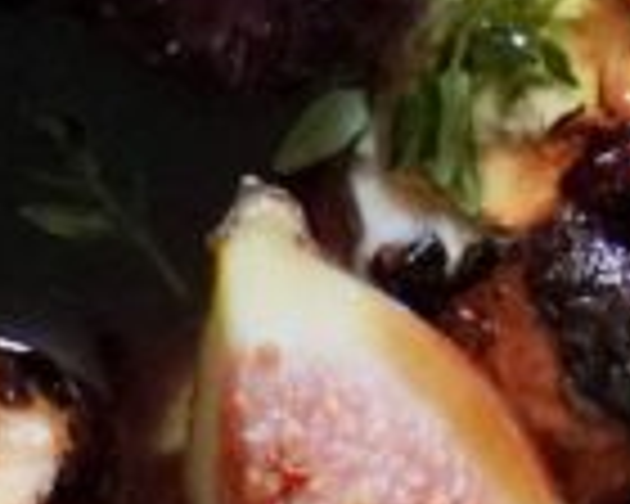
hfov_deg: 3.9
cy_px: -457
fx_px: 9014
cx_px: 1490
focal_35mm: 483
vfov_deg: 3.2
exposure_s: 1/100
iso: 2500
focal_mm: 47
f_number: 5.6
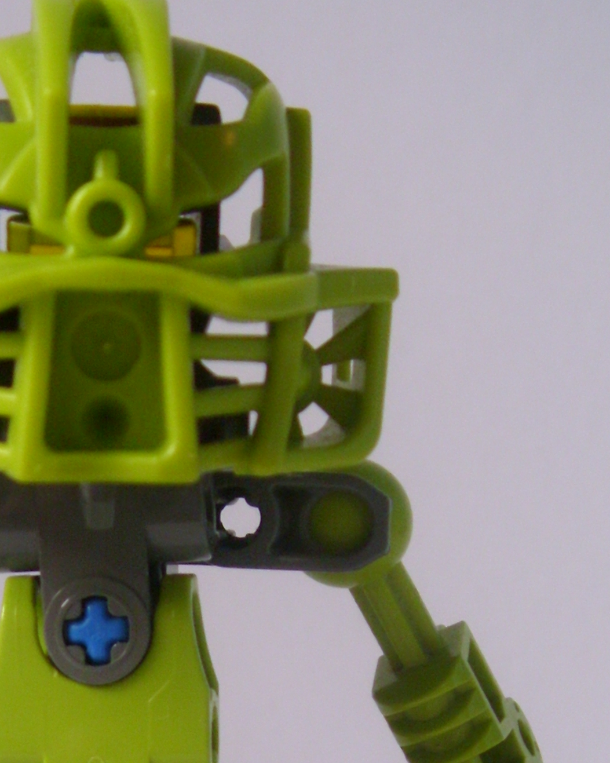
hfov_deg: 20.2
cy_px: 804
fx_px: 1693
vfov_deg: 24.0
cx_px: 111
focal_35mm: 75
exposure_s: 1/18
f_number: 3.5
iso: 100
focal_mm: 6.3
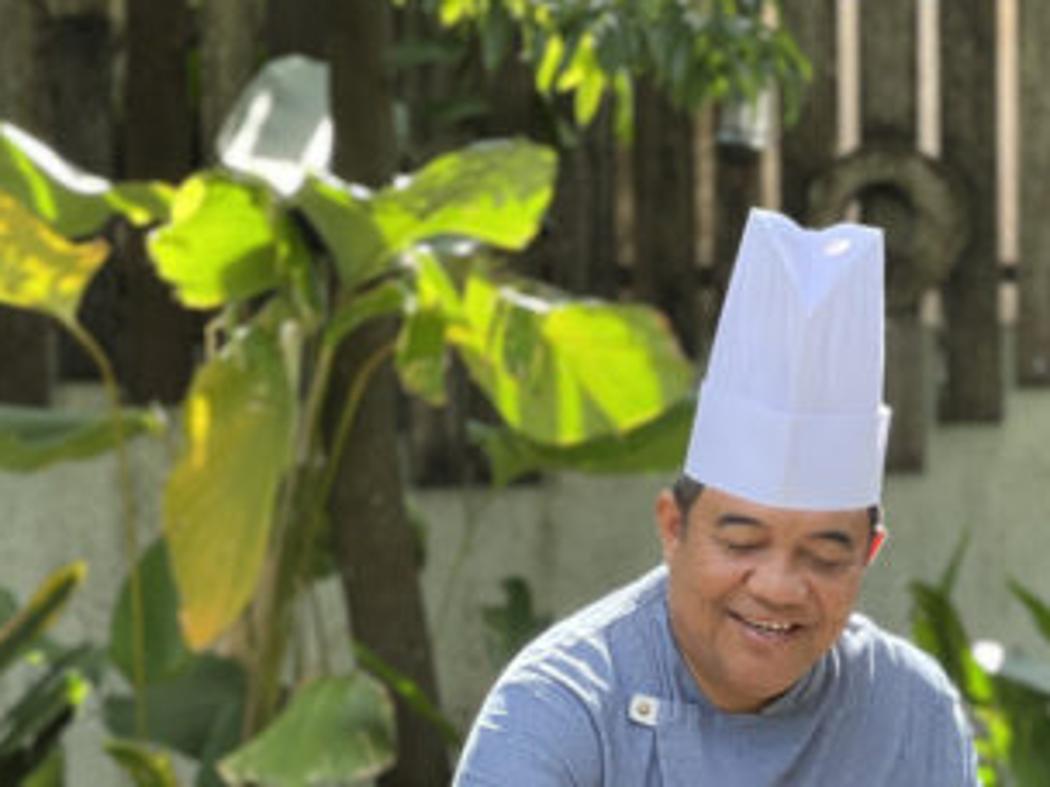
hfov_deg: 12.2
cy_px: 815
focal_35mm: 162
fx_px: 4914
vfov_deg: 9.1
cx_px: 480
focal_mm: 9
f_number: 2.8
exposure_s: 1/121
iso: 64
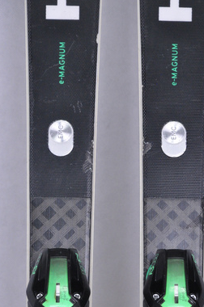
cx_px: 118
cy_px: 175
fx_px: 1592
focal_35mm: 187
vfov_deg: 11.0
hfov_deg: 7.3
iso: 3200
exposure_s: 1/125
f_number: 8
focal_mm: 105
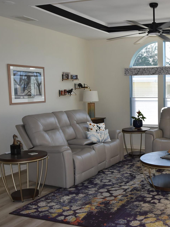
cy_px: 120
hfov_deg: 30.0
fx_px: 301
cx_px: 156
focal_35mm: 46
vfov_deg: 41.2
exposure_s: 1/125
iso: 200
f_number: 5.6
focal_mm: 20
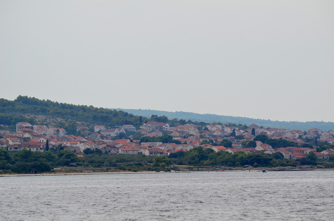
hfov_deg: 8.9
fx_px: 2152
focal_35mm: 232
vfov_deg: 5.9
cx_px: 167
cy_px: 110
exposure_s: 1/2500
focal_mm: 155
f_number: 5.6
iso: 400
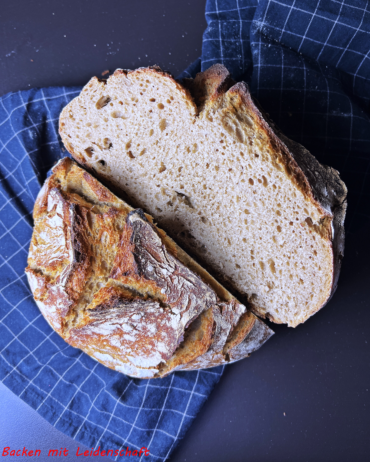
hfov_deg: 51.5
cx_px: 190
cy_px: 209
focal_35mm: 28
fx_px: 383
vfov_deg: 62.1
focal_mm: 5.7
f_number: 1.5
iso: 40
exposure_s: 1/100
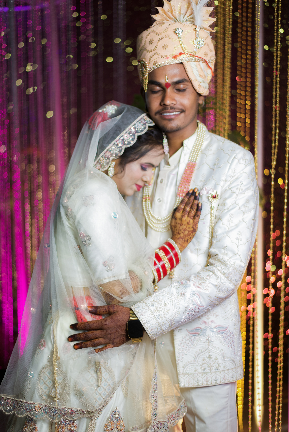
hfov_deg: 27.0
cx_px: 144
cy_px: 216
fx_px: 601
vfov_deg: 39.6
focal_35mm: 50
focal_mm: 50
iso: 100
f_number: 2
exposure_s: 1/160
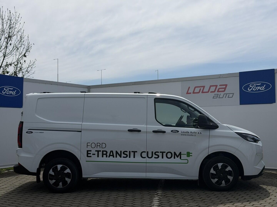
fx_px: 384
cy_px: 104
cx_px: 138
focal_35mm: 48
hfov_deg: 39.7
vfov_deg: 30.3
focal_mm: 6.76
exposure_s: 1/16129
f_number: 1.78
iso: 80
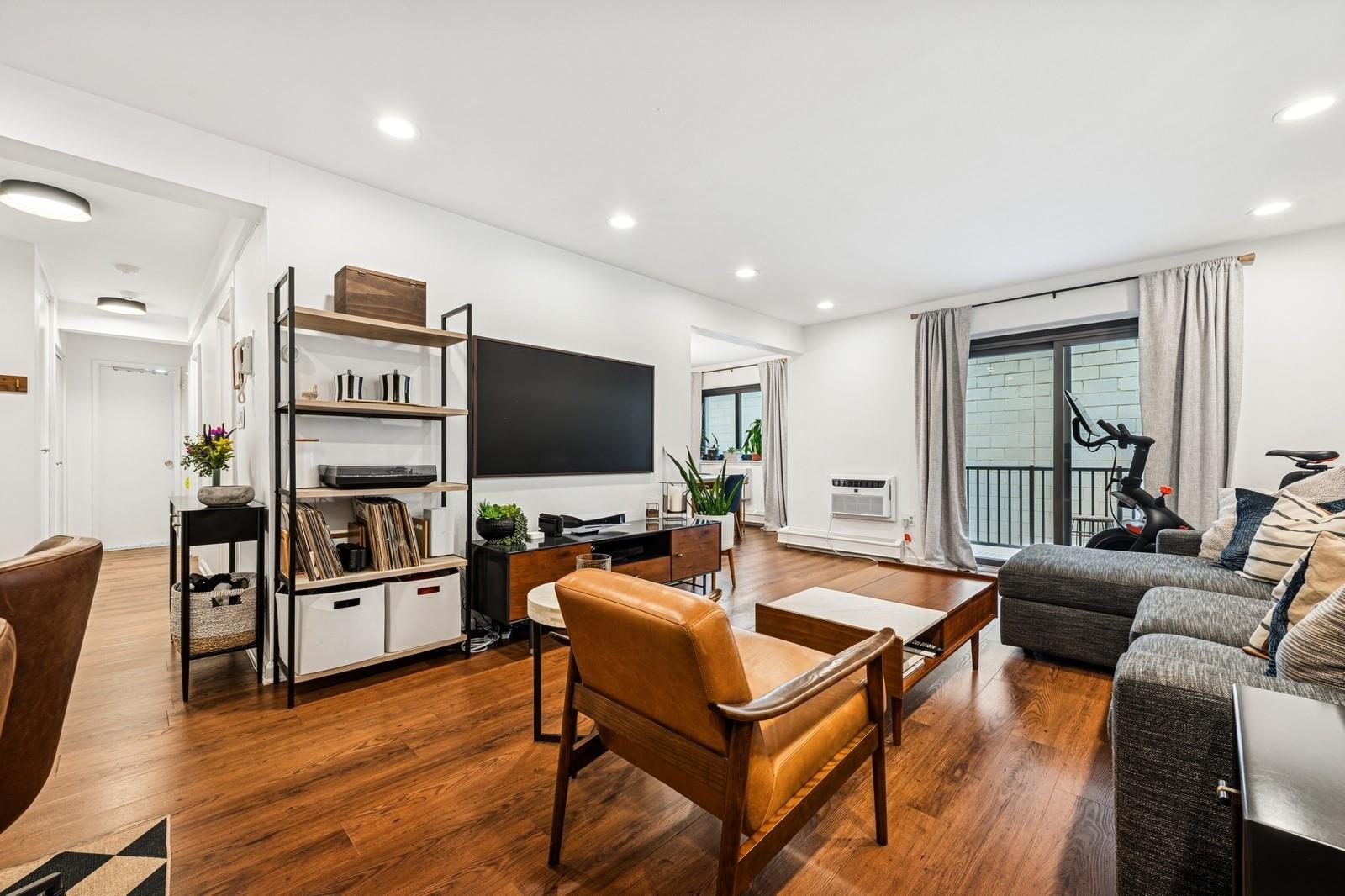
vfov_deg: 81.2
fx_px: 523
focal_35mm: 14
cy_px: 448
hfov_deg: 104.3
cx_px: 672
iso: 100
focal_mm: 14
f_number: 11
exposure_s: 2
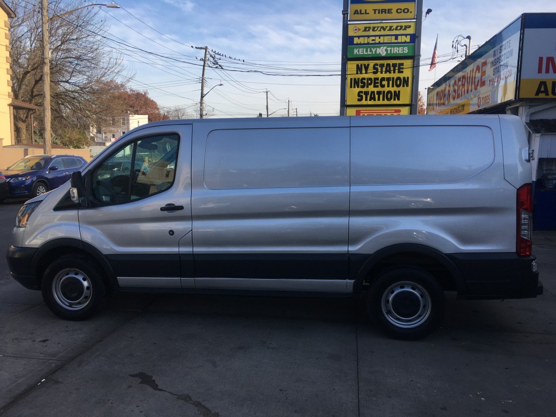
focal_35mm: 29
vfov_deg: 48.2
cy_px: 208
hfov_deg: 61.7
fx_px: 466
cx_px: 278
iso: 25
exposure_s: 1/620
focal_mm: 4.15
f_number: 2.2
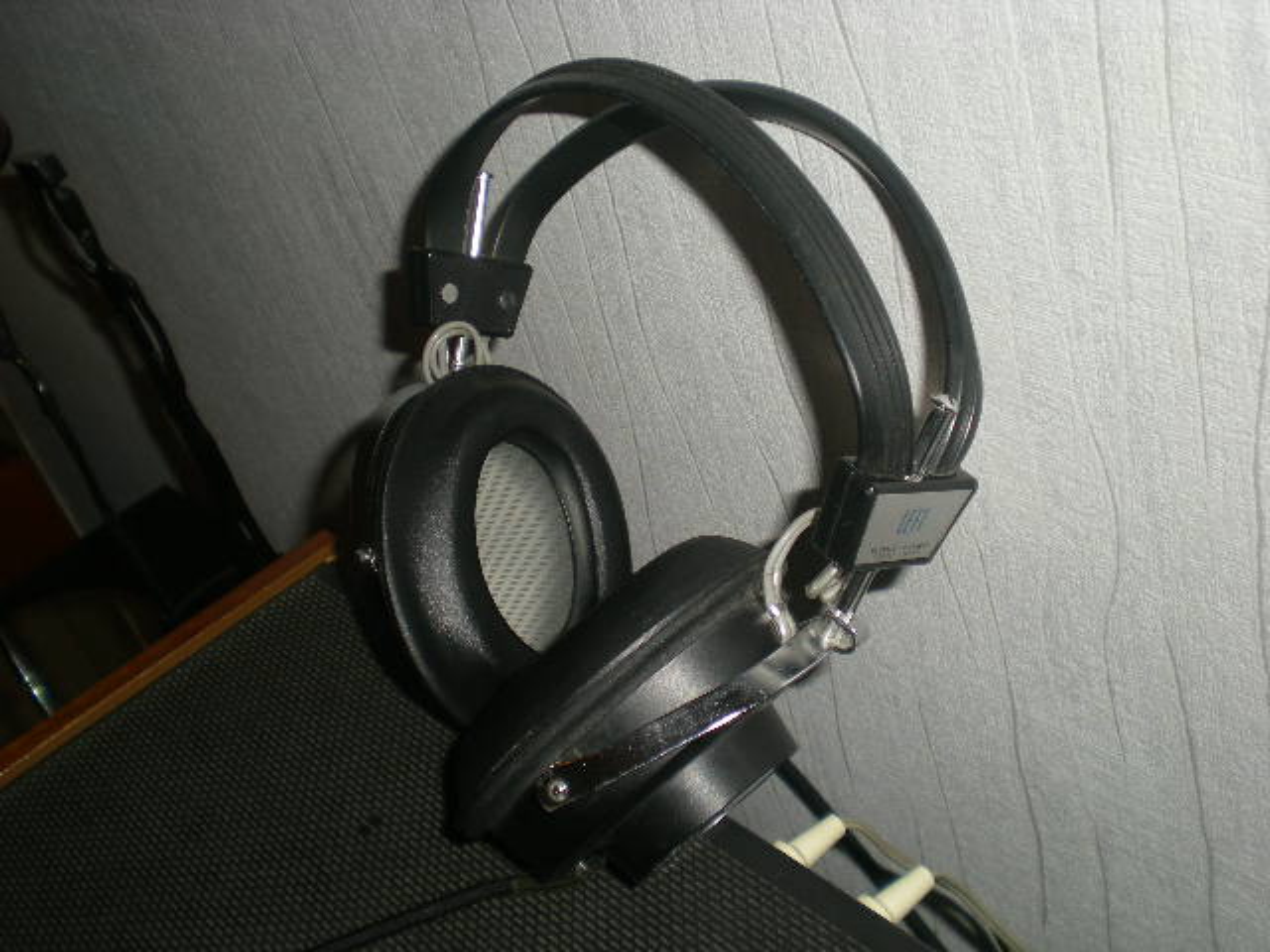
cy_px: 476
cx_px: 635
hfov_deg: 42.9
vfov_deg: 32.9
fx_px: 1614
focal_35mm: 44
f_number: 3.5
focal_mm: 7.4
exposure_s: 1/60
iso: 50
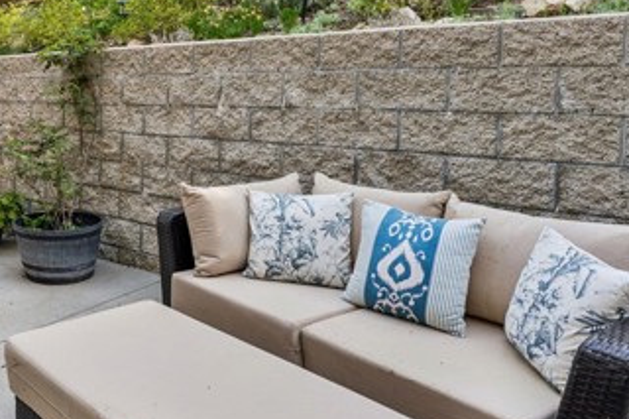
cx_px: 63
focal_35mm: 34
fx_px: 597
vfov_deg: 37.7
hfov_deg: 49.5
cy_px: 108
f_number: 22
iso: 100
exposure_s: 1/1.25
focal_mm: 17.1
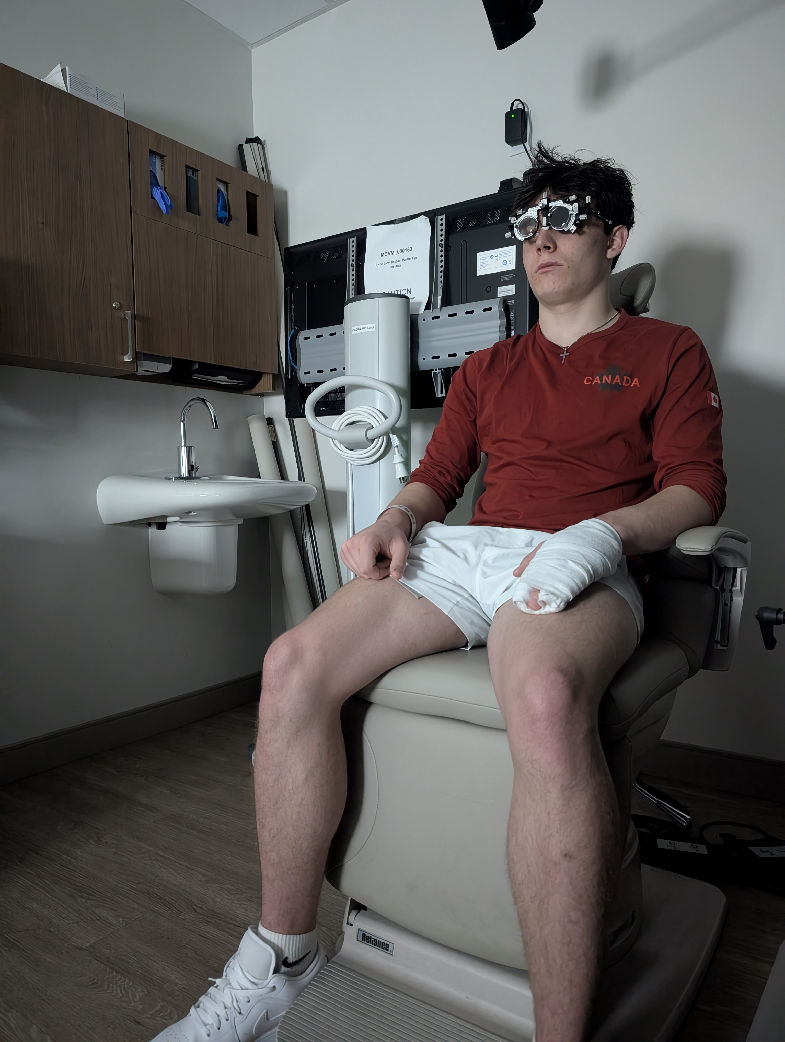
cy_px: 521
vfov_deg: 71.5
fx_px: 724
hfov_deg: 56.9
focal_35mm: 24
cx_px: 392
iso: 3125
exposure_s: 1/14.9
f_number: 1.68
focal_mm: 6.9
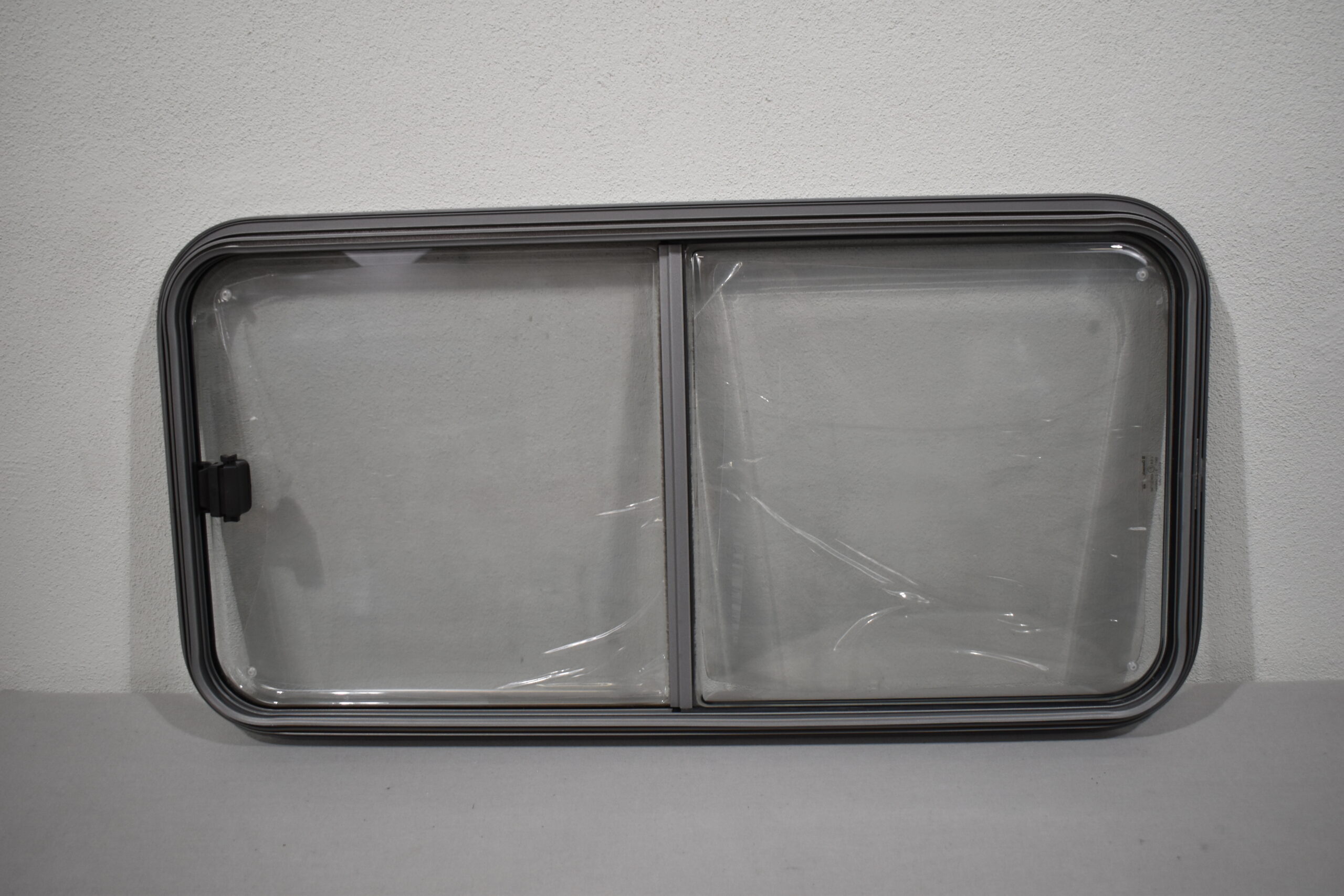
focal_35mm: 36
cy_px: 448
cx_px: 672
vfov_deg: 36.9
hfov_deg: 53.1
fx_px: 1344
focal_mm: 24
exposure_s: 1/250
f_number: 3.8
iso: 560
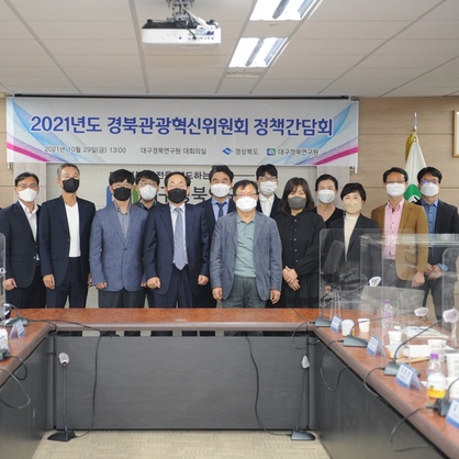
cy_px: 231
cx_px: 176
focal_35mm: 65
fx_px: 975
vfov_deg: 26.5
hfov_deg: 26.4
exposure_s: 1/125
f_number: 2.8
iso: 640
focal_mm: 50
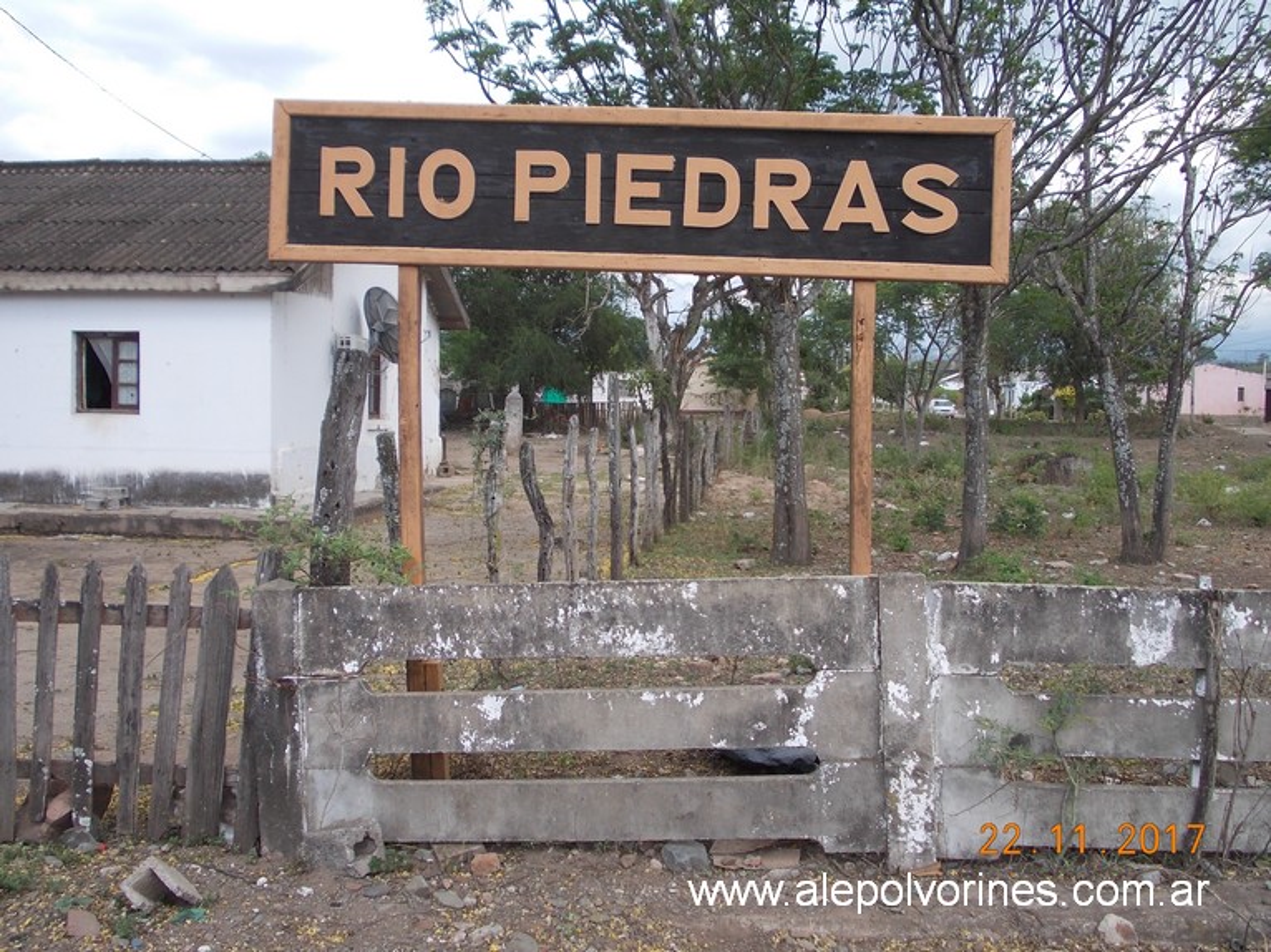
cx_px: 636
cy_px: 476
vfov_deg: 37.7
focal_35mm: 38
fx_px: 1395
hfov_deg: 49.0
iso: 80
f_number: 3.1
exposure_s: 1/500
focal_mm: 5.3
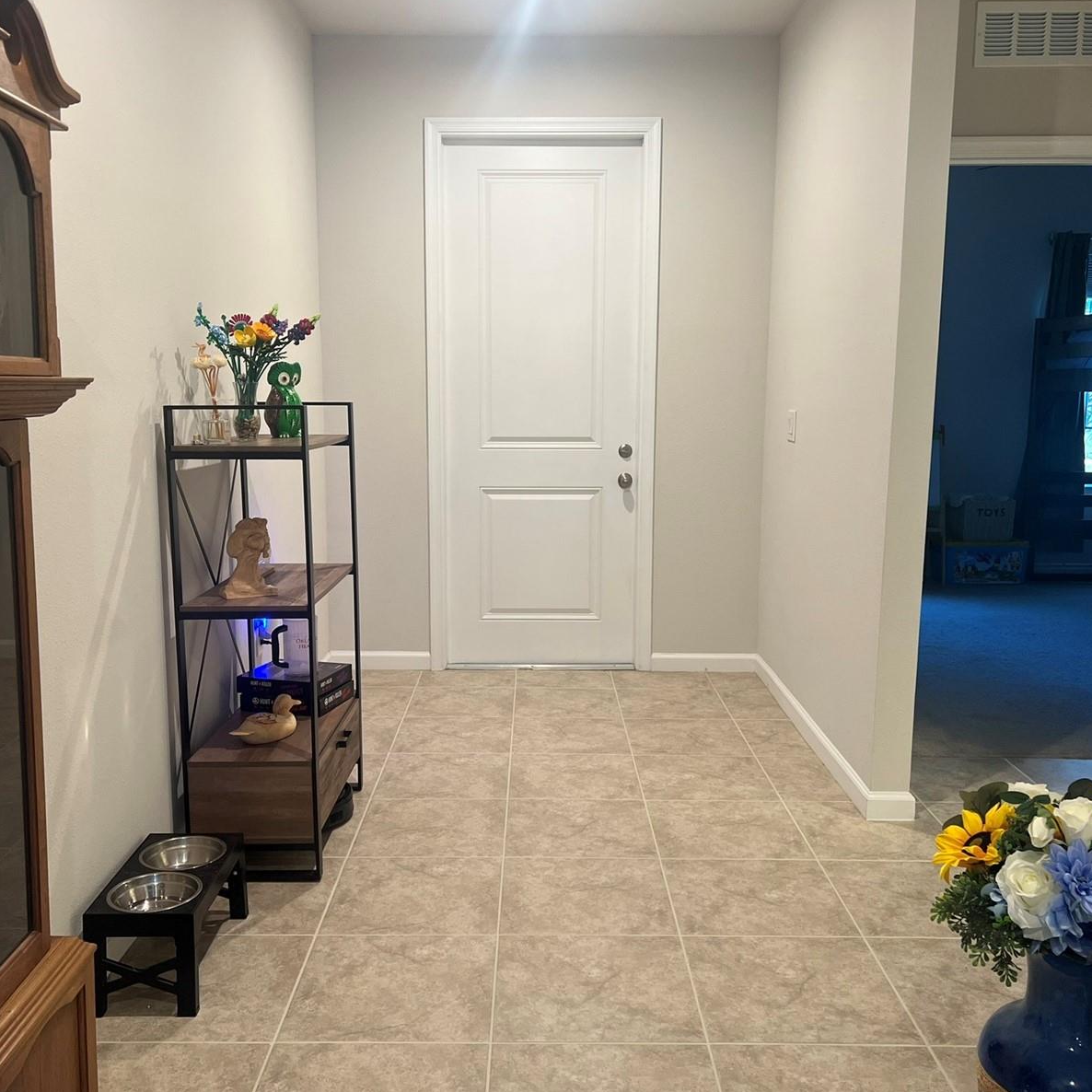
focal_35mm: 31
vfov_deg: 52.5
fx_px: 1106
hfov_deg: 52.5
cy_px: 544
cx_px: 529
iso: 125
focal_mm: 5.7
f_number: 1.5
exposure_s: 1/60
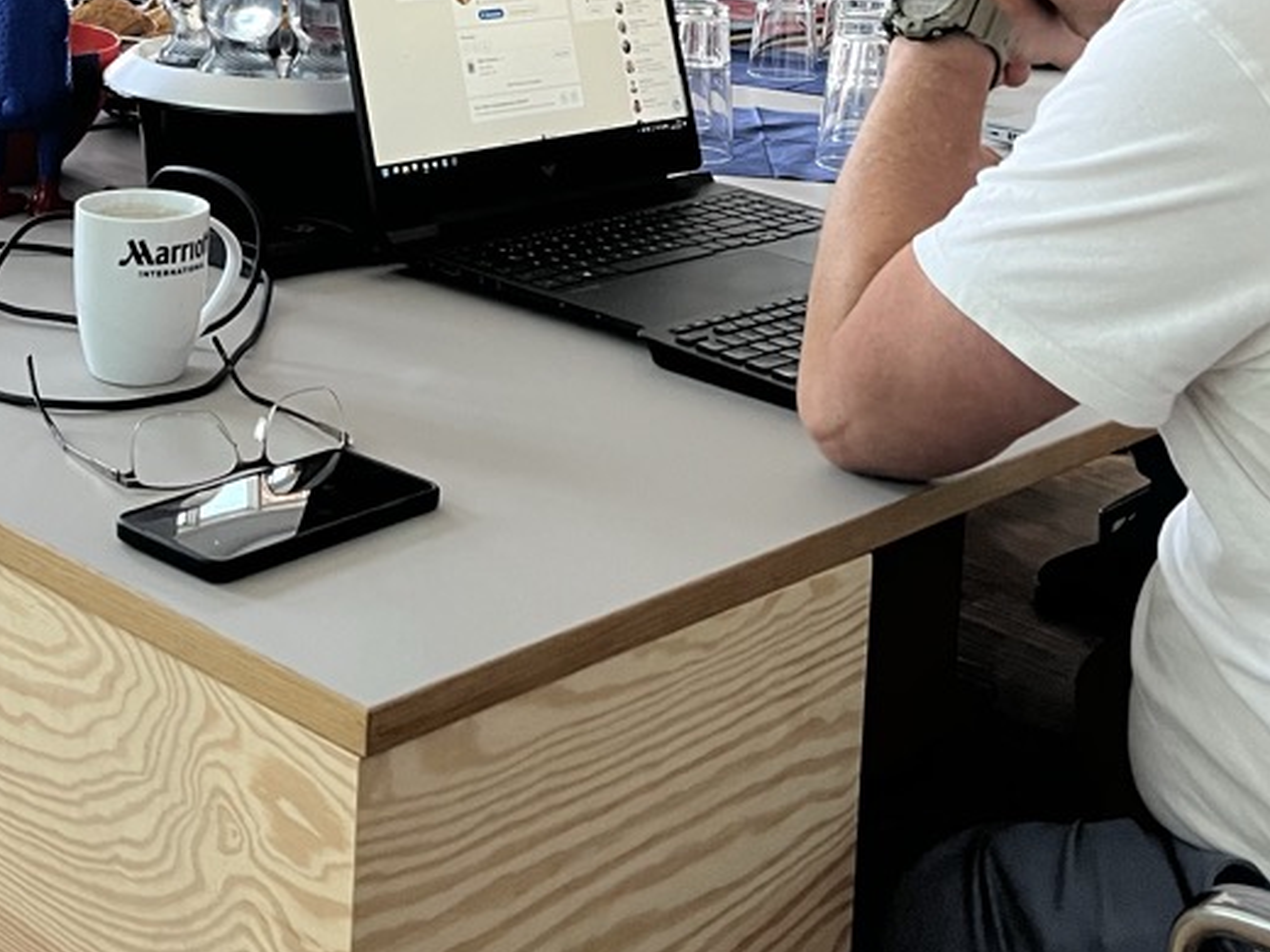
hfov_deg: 31.6
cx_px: 318
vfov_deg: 22.8
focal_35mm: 60
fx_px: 2201
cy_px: -122
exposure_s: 1/89
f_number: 1.6
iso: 125
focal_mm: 5.1
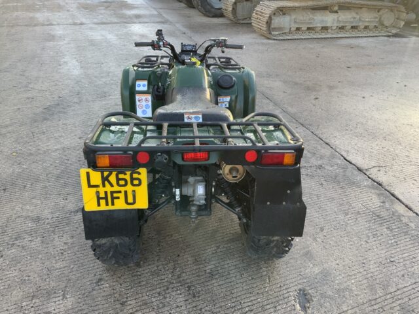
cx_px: 210
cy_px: 157
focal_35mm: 29
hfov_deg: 61.7
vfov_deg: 48.2
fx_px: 351
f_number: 1.8
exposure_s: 1/122
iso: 32
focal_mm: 3
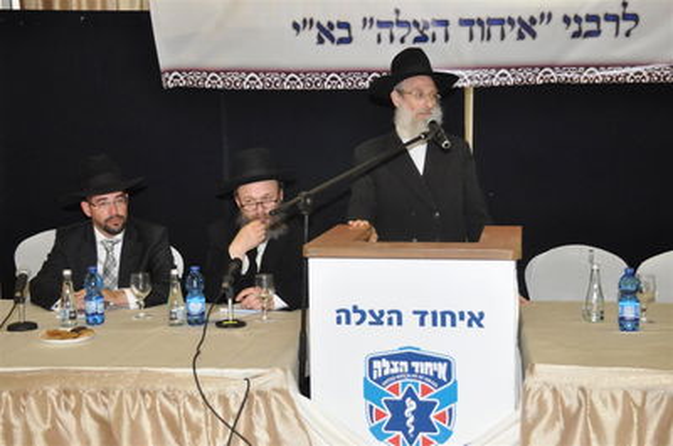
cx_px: 336
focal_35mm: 57
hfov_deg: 35.1
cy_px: 223
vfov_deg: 23.7
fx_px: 1063
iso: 1600
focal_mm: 38
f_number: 4.8
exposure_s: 1/160
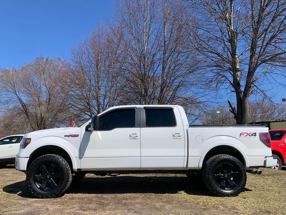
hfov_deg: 67.3
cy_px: 108
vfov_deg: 53.1
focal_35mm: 26
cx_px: 143
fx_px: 215
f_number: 1.8
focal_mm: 4.25
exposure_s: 1/2915
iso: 25
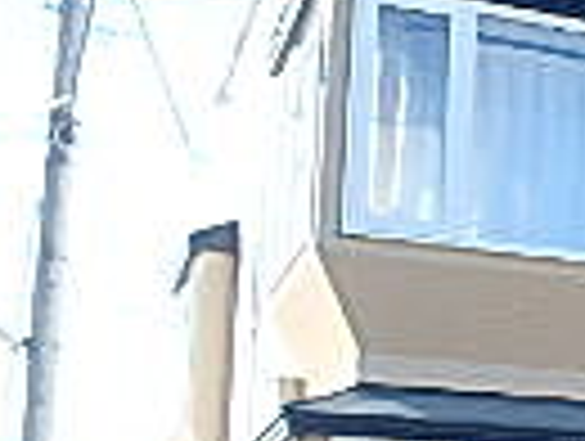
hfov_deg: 15.1
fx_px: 1744
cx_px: 1197
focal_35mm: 103
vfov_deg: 14.1
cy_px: 472
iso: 125
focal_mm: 3.7
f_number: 3.5
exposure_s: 1/320
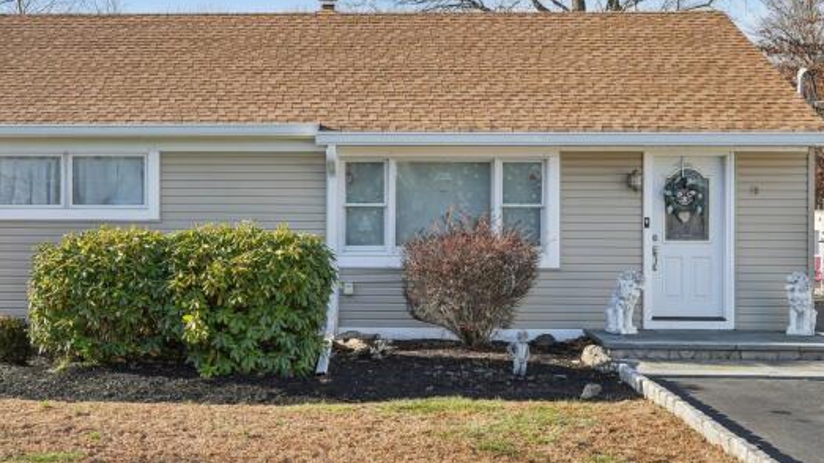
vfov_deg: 24.1
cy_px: 205
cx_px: 339
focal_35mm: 50
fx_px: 1086
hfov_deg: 41.4
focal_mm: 34.5
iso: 100
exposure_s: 1/100
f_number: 8
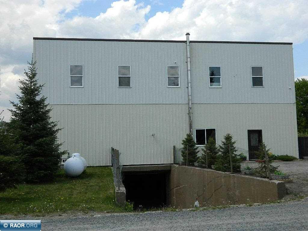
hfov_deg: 45.8
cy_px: 116
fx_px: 365
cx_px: 154
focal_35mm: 41
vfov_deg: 35.1
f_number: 3.5
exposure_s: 1/800
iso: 80
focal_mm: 7.3
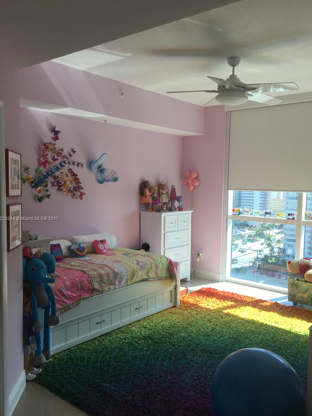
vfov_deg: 58.3
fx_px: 373
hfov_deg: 45.4
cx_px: 157
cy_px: 219
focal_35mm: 31
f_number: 2.2
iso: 25
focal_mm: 4.15
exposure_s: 1/189
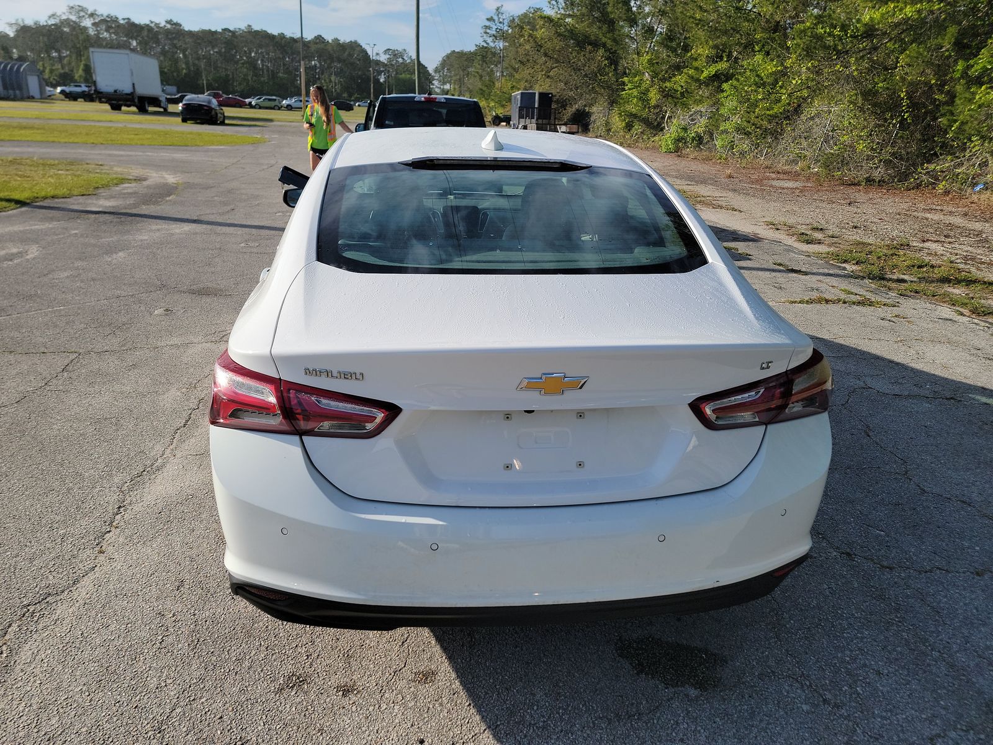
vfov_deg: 56.8
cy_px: 372
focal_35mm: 24
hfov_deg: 71.6
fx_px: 688
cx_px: 496
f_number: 1.8
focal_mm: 6.7
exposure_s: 1/975
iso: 50
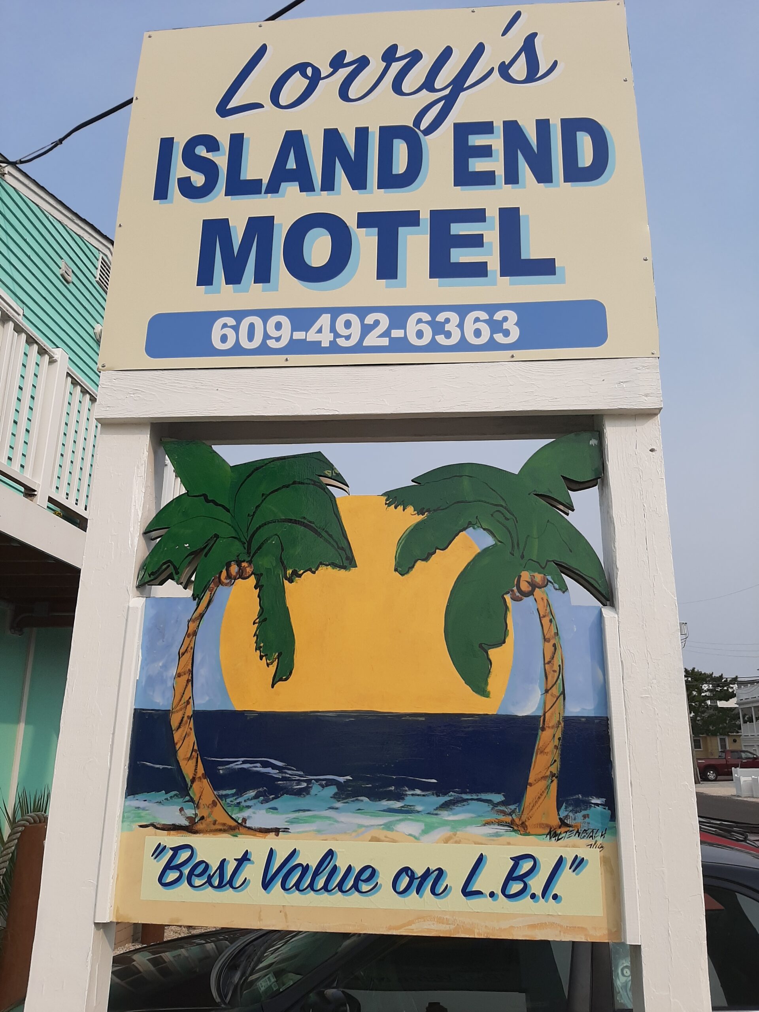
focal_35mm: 26
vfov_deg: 67.3
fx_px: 760
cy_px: 506
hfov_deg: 53.1
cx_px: 380
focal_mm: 3.93
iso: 40
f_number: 1.7
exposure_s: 1/3497
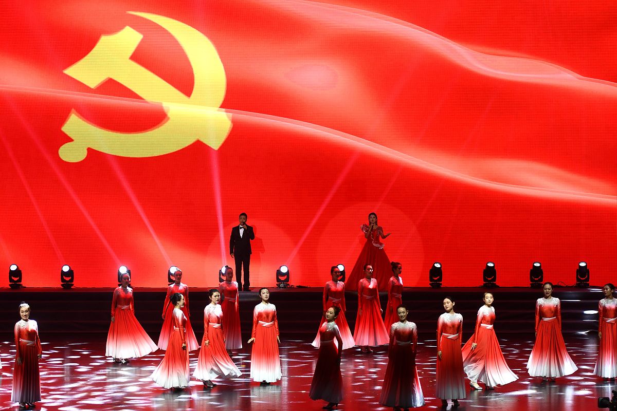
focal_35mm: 117
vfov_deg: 11.7
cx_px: 308
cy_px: 206
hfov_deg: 17.5
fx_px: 2005
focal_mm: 78
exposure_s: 1/125
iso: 450
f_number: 2.8
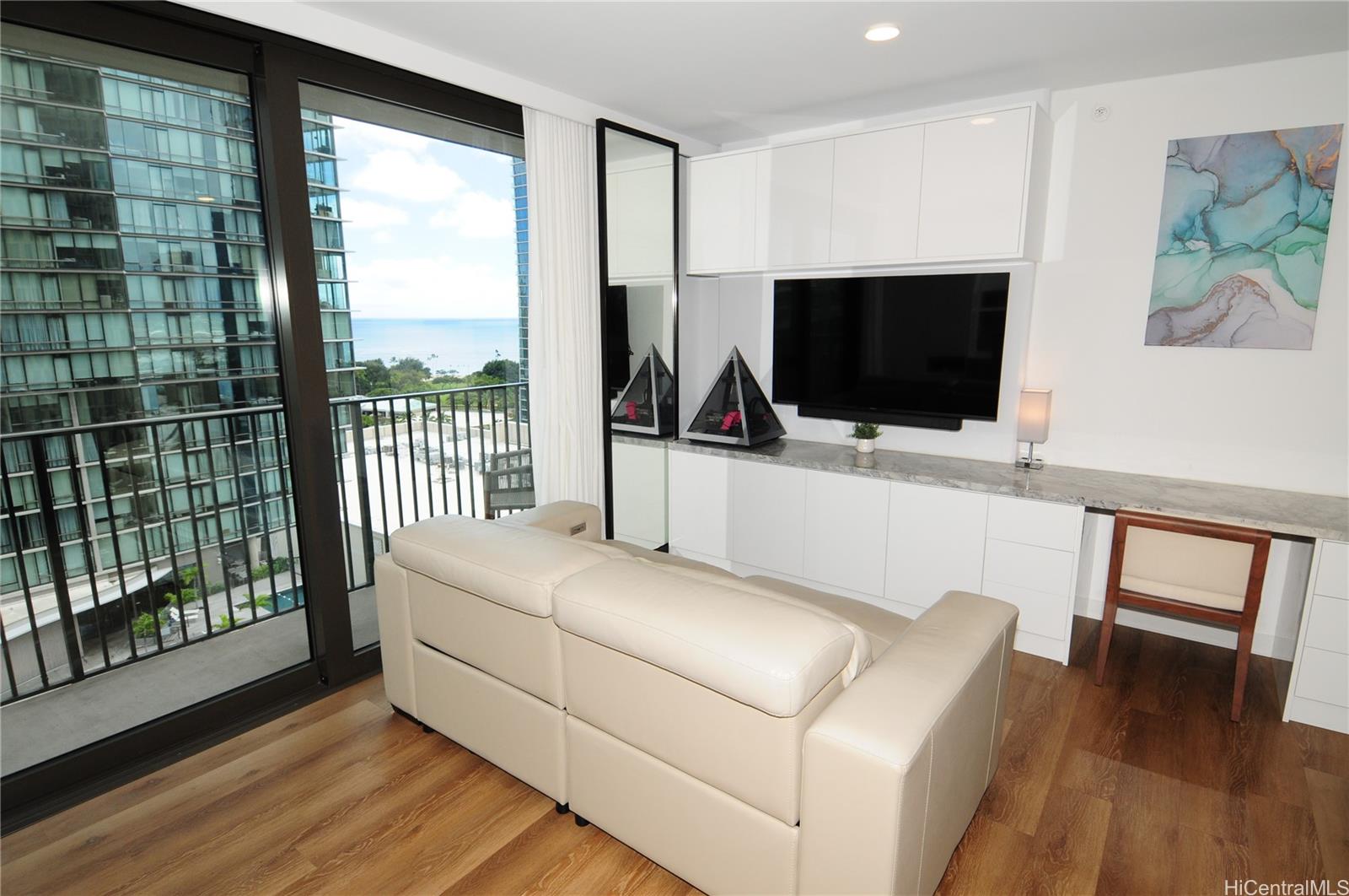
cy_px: 448
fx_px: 674
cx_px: 674
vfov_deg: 67.2
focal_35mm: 18
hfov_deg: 90.1
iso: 400
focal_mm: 12
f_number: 8
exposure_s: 1/200
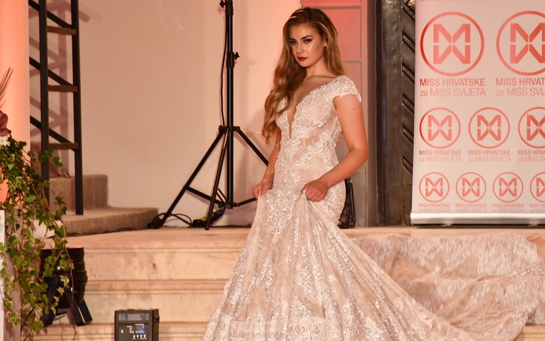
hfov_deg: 7.3
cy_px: 129
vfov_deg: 4.6
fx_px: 4279
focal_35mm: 288
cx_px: 339
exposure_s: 1/60
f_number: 5.6
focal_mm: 140
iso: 720
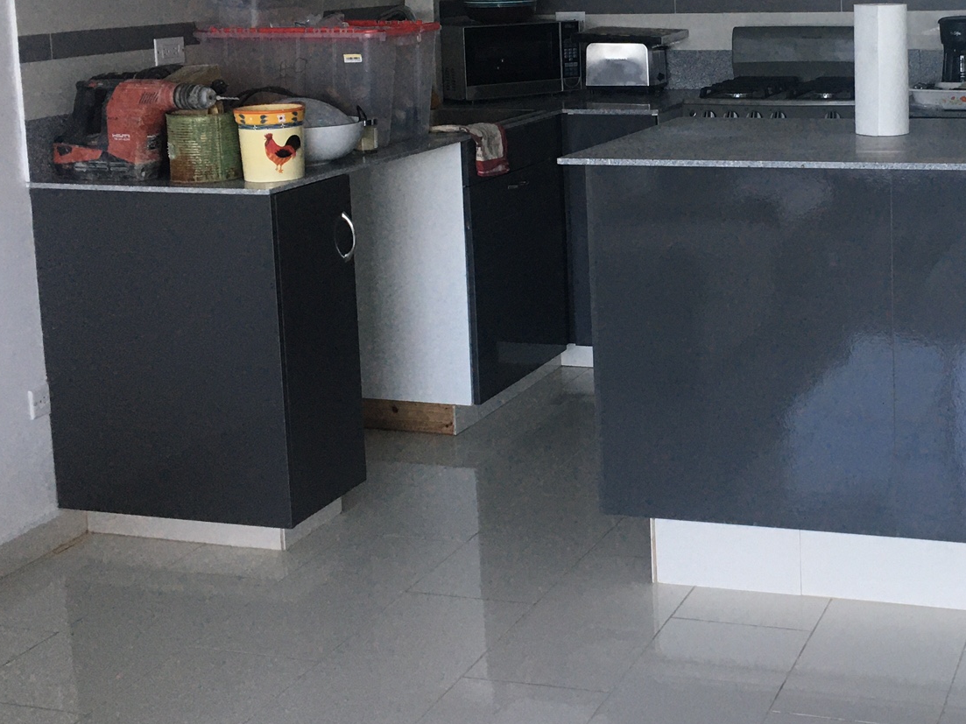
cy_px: 165
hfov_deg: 34.9
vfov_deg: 27.1
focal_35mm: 53
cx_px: 788
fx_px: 1479
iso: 40
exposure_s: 1/30
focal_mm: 4.15
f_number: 2.2
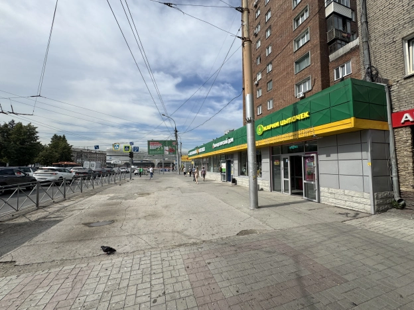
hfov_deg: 102.1
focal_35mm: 14
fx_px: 167
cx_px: 207
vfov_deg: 85.7
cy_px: 155
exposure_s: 1/1927
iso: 40
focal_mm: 2.22
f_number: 2.2
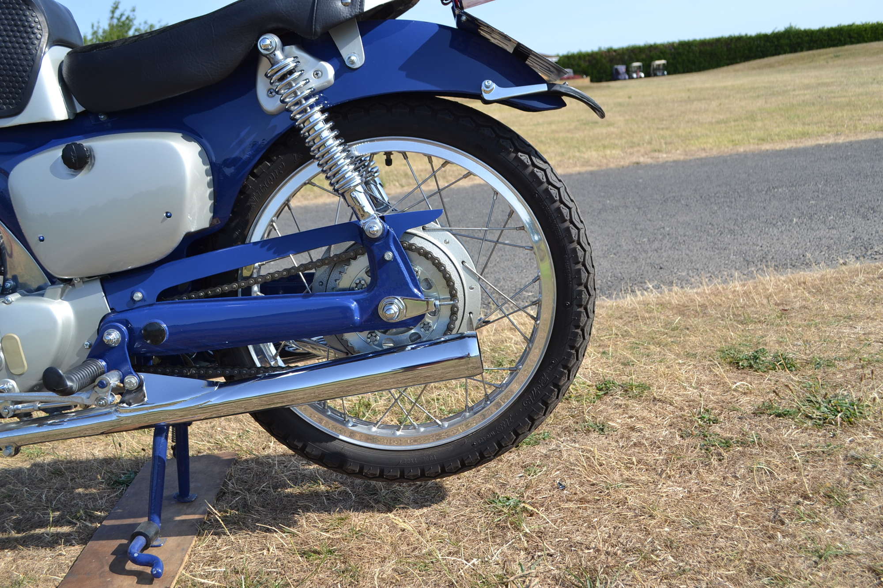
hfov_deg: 57.2
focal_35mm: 33
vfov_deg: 40.0
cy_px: 294
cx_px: 442
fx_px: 809
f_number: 7.1
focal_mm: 22
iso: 100
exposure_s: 1/250
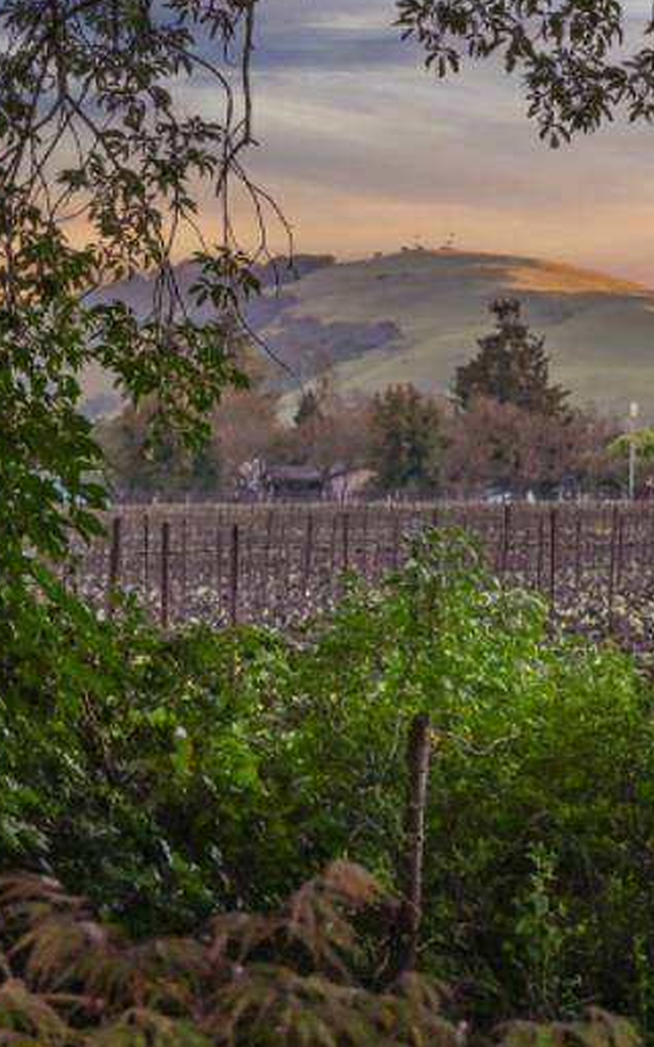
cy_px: 519
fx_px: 5618
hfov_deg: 6.4
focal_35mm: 197
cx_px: 1375
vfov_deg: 10.6
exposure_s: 1/80
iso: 800
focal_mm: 66
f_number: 11
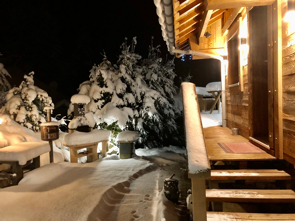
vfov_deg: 49.7
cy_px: 110
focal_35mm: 28
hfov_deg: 63.4
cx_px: 148
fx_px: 239
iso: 100
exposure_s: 1/4
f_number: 1.8
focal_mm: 3.99
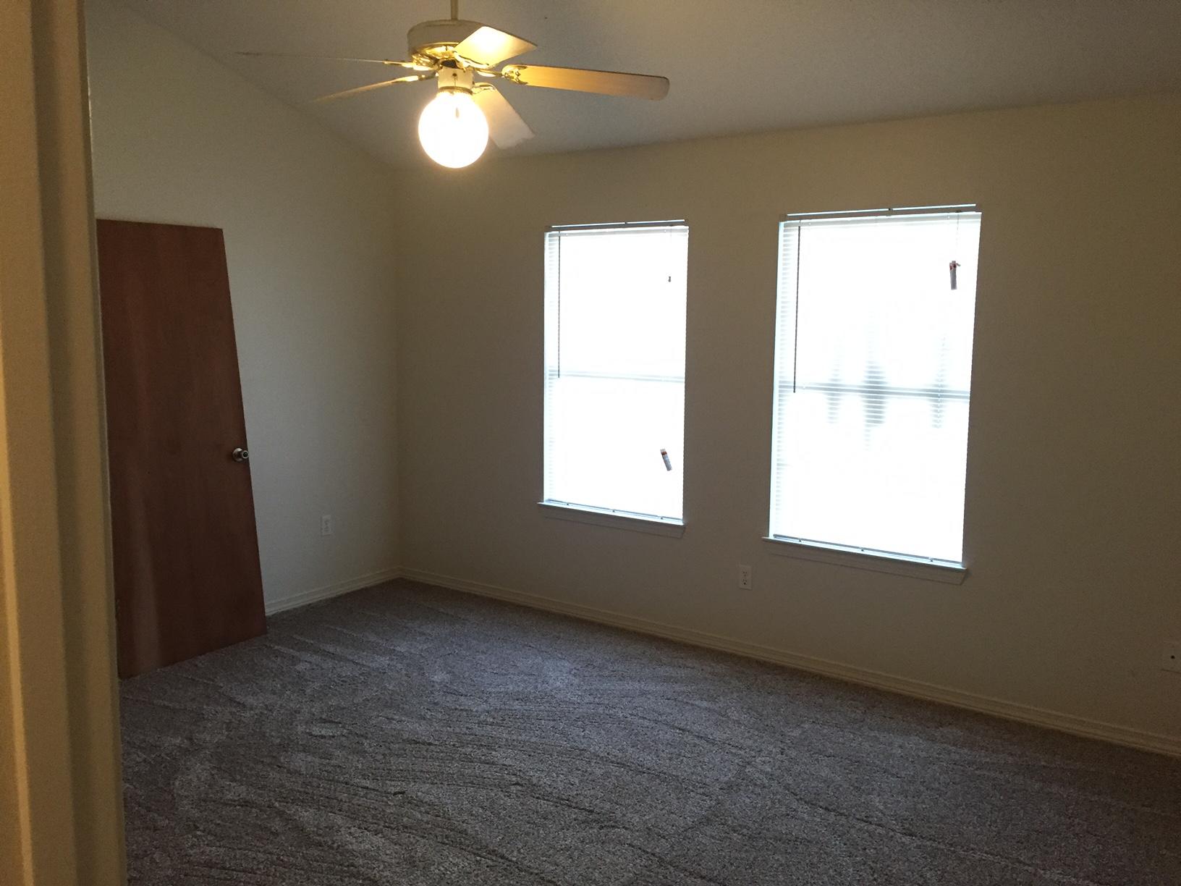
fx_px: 989
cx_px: 590
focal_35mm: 29
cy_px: 443
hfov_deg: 61.7
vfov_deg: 48.2
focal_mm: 4.15
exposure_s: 1/30
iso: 250
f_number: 2.2
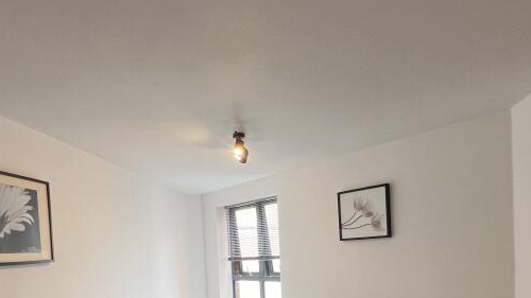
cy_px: 269
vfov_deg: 37.5
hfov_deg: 66.1
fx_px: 408
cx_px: 274
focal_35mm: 29
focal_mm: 1.57
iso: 80
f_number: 1.8
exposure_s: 1/99
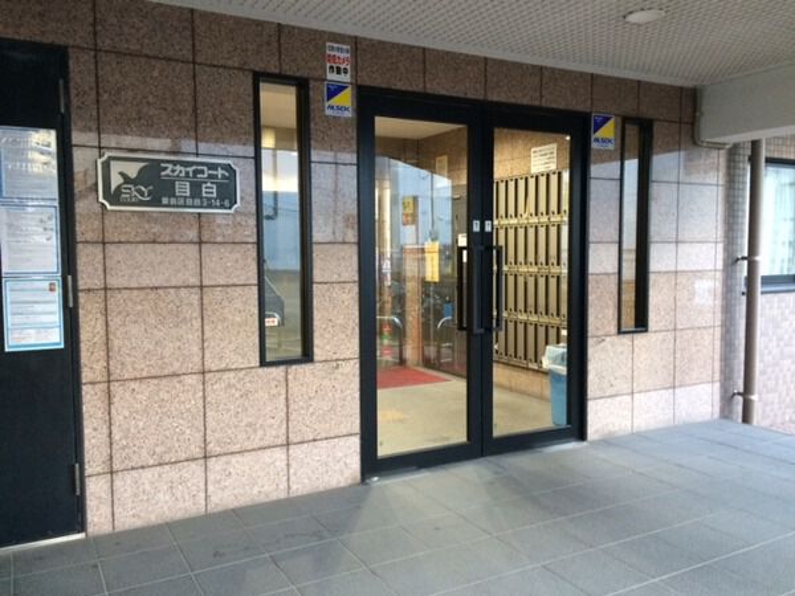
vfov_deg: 48.2
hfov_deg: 61.7
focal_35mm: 29
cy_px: 298
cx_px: 398
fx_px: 666
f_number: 2.2
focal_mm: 4.15
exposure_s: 1/30
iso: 125
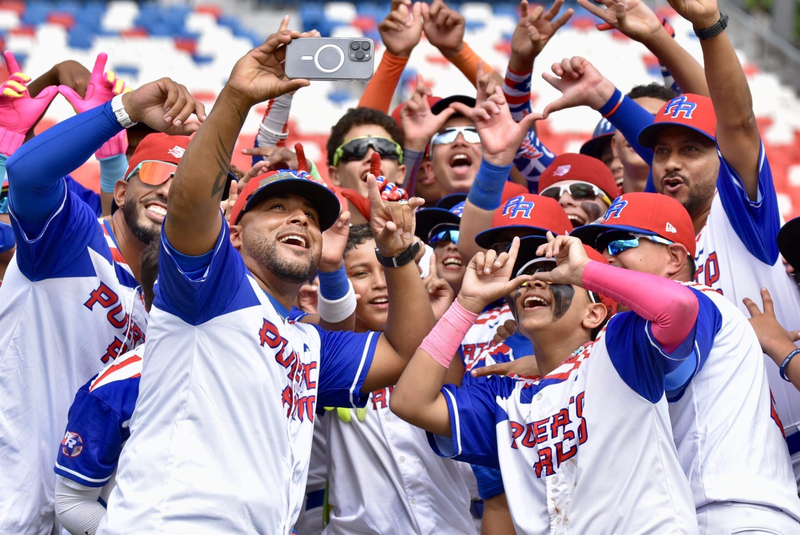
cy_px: 268
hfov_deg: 9.1
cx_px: 400
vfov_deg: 6.1
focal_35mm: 225
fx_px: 5003
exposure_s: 1/1000
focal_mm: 150
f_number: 5
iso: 450
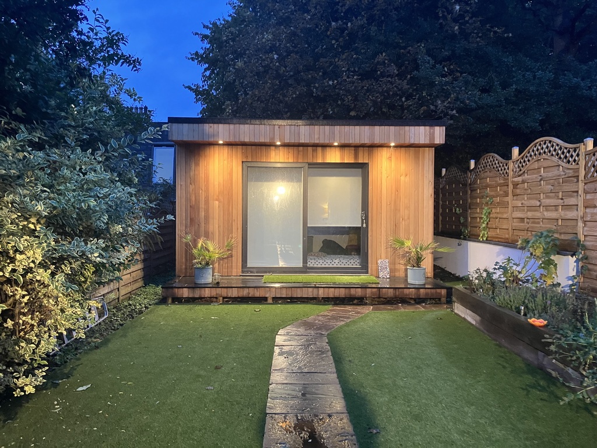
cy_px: 224
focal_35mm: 28
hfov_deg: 63.4
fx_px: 483
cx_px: 298
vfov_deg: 49.7
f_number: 1.8
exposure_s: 1/25
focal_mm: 3.99
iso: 400
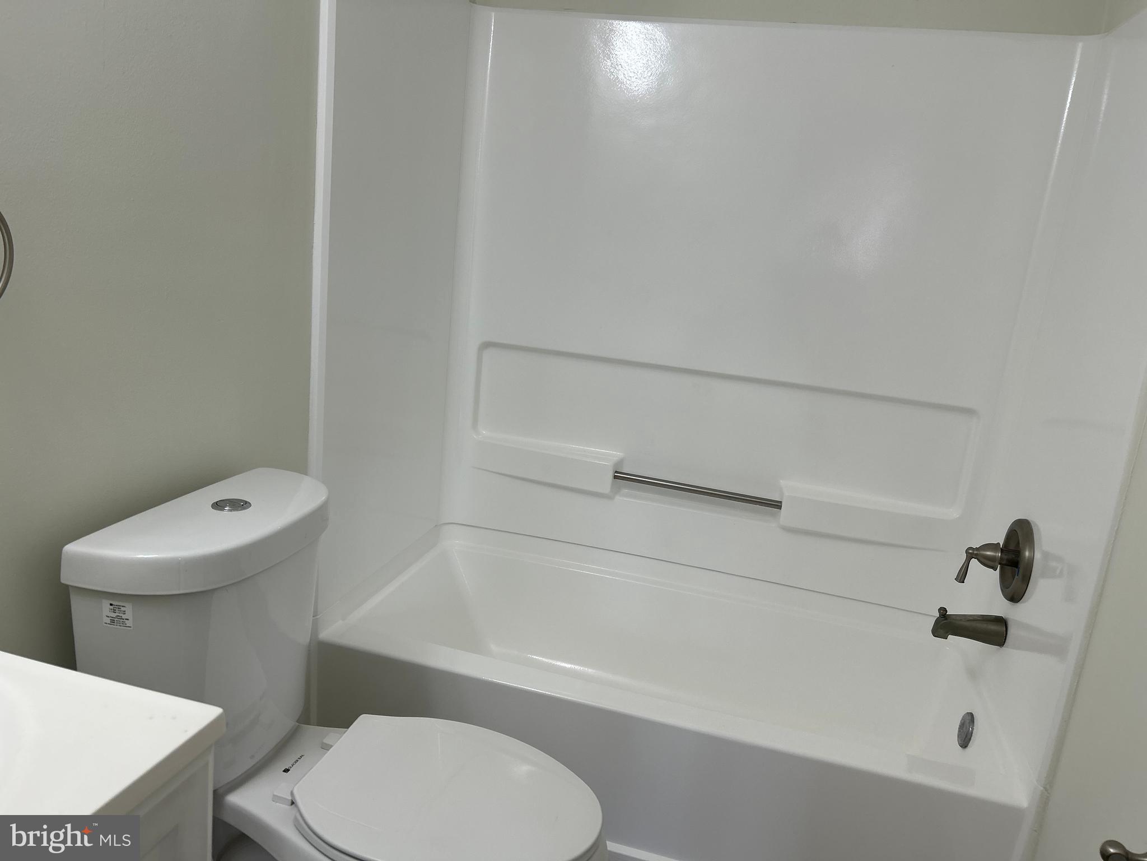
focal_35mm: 26
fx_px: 862
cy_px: 430
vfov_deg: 53.1
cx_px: 574
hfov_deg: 67.3
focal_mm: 5.7
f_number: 1.5
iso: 50
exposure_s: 1/120
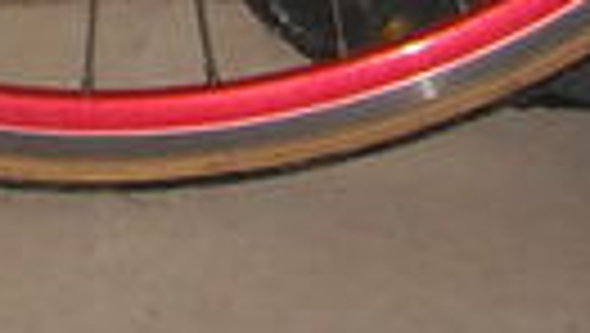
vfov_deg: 4.0
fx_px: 4542
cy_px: -918
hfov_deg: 6.8
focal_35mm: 290
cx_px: -1112
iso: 100
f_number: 2.8
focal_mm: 5.7
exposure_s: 1/60
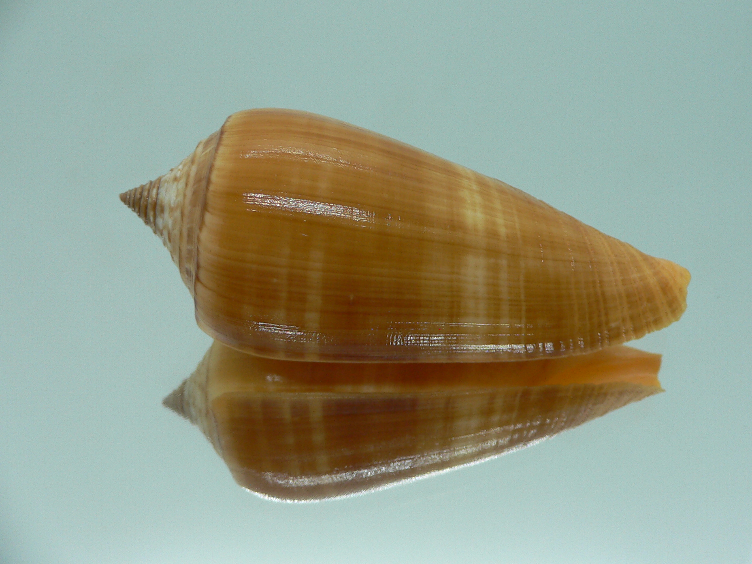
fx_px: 826
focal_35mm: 38
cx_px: 394
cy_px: 269
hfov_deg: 49.0
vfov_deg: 37.7
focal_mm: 4.6
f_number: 2.8
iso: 80
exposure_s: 1/60
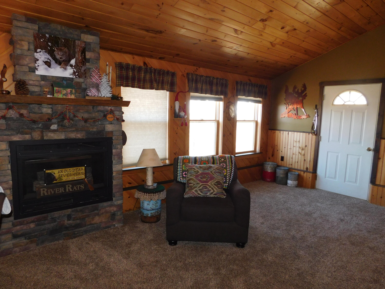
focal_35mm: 23
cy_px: 144
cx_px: 192
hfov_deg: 73.9
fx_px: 256
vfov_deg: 58.9
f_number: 3
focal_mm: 4
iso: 200
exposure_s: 1/30
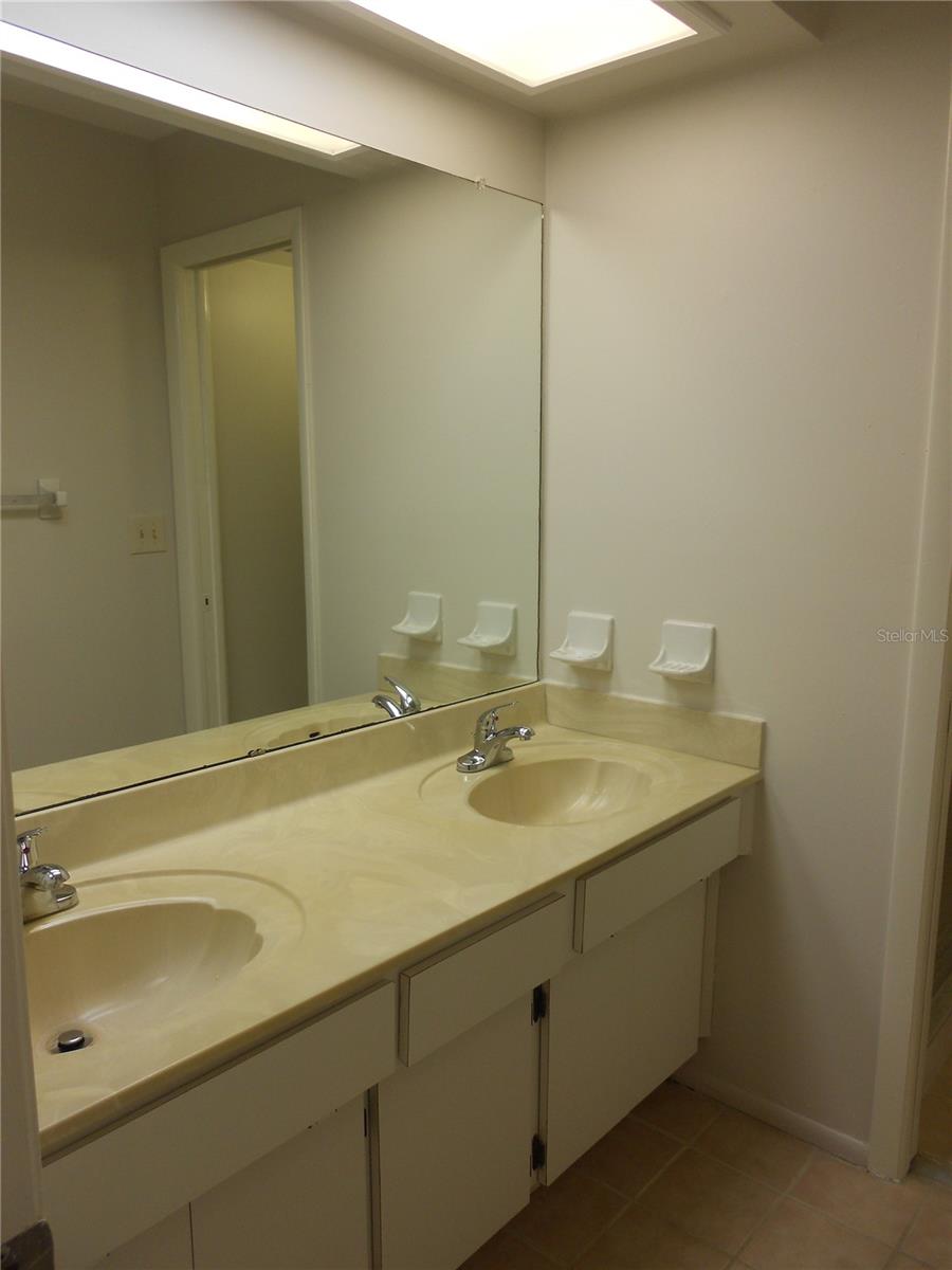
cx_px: 476
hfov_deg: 53.1
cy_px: 635
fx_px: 953
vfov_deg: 67.3
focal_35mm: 26
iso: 80
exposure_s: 1/25
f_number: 3.2
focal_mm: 4.6
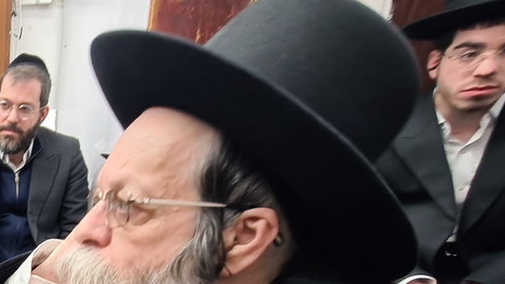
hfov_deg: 38.0
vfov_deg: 27.1
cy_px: 363
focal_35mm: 37
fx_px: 495
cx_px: -120
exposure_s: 1/50
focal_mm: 2.22
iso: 80
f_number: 2.2
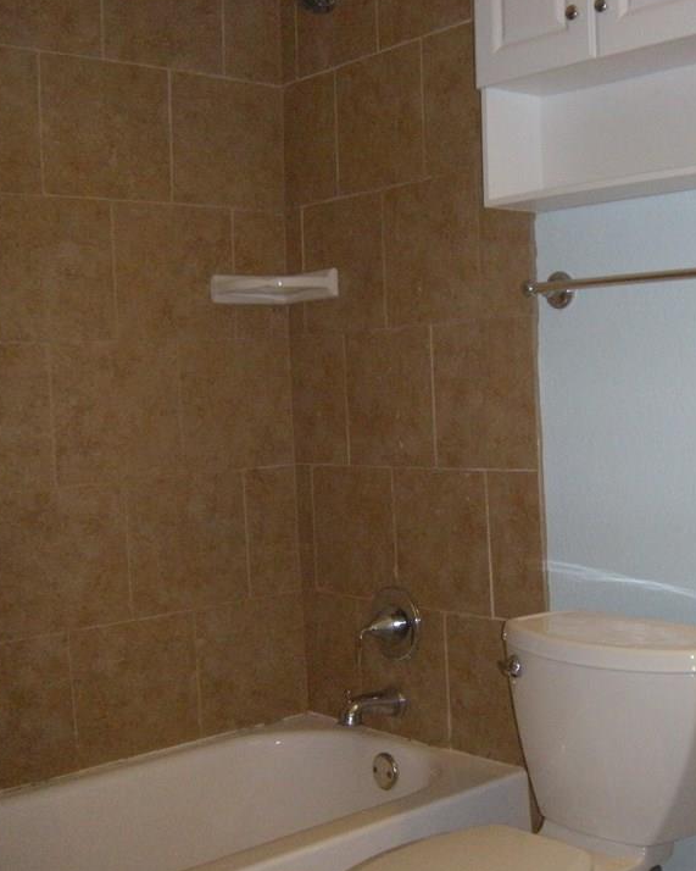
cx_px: 567
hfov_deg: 30.0
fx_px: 1262
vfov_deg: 38.1
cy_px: 436
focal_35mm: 49
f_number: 3.8
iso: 400
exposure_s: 1/60
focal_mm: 5.9
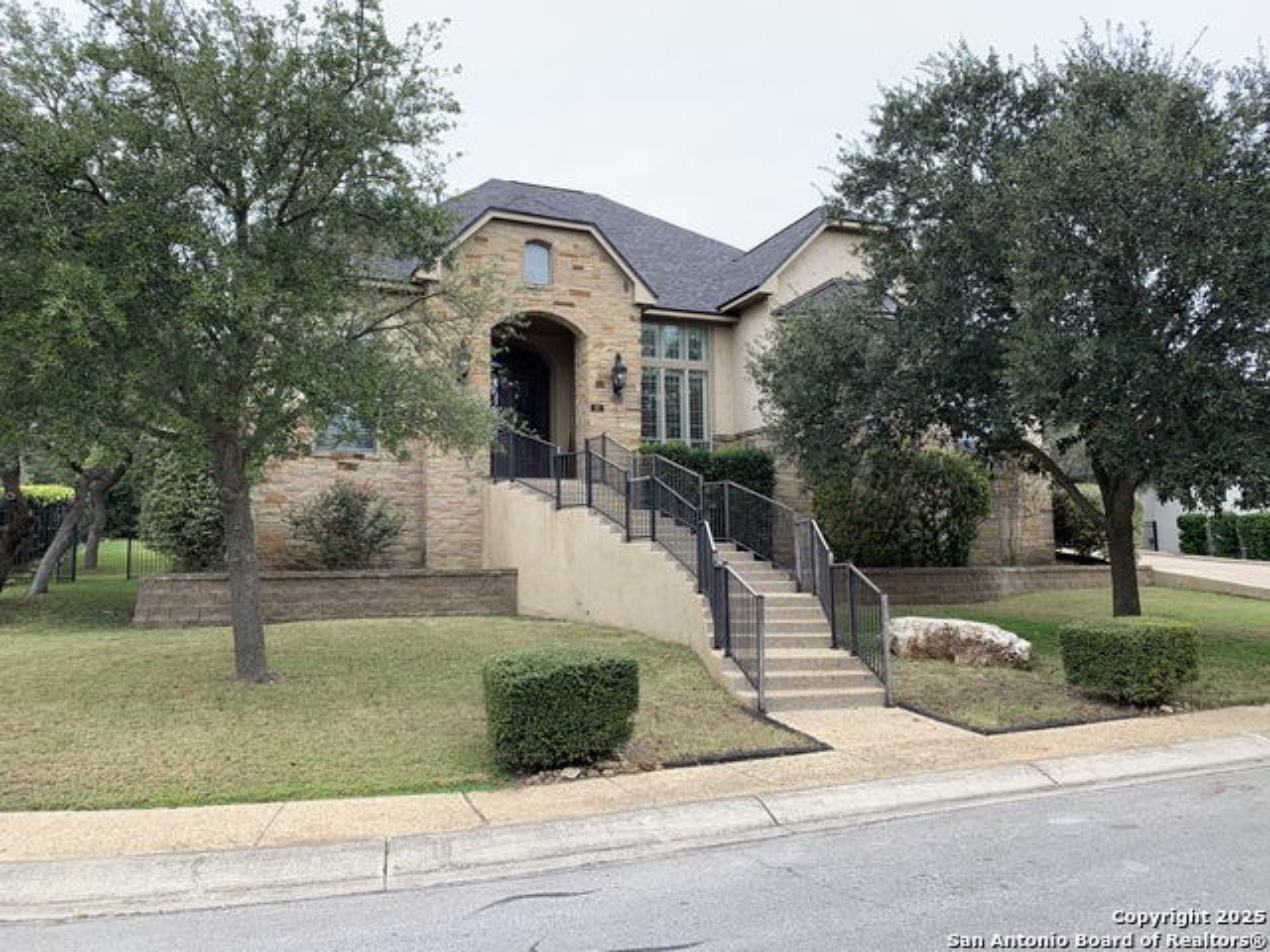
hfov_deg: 67.3
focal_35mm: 26
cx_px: 635
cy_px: 476
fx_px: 954
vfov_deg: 53.1
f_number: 1.8
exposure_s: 1/144
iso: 25
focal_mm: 4.25
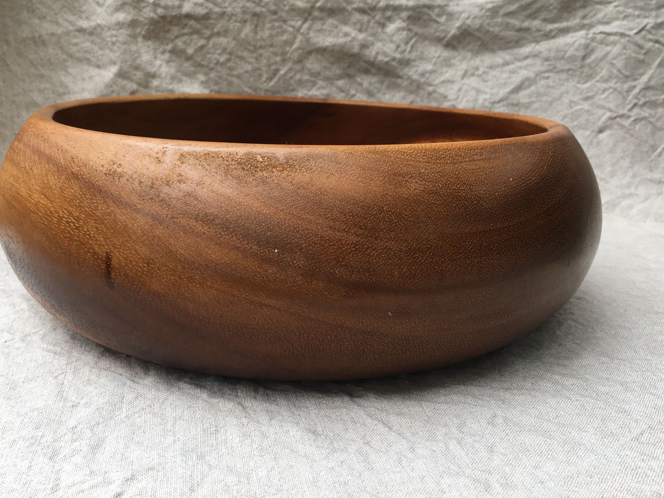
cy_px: 216
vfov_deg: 42.9
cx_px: 320
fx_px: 633
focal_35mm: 33
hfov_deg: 55.3
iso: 40
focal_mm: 4.15
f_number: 2.2
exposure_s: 1/120
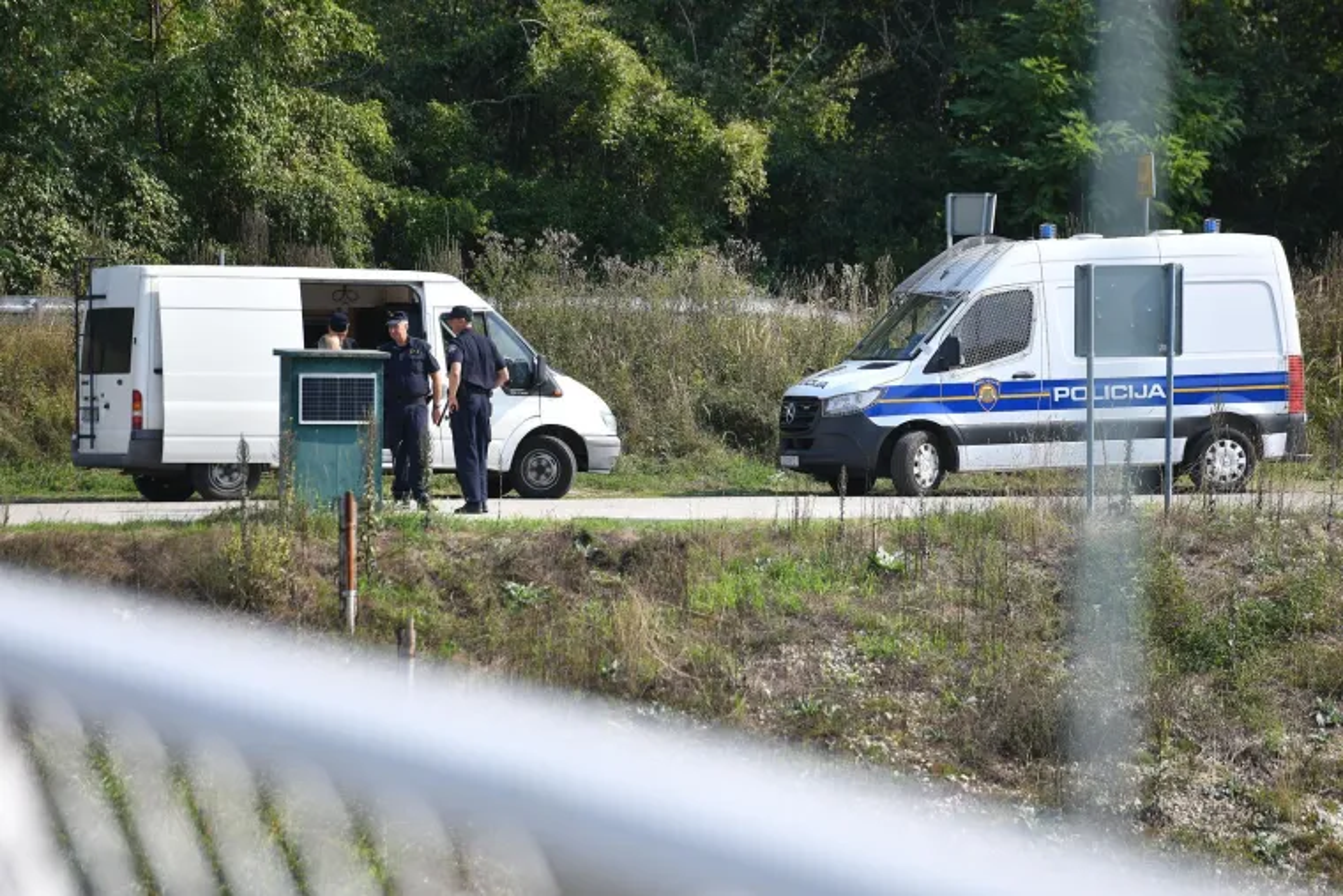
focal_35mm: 200
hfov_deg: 10.3
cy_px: 448
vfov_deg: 6.9
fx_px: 7462
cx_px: 672
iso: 125
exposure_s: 1/1250
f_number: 5
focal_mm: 200
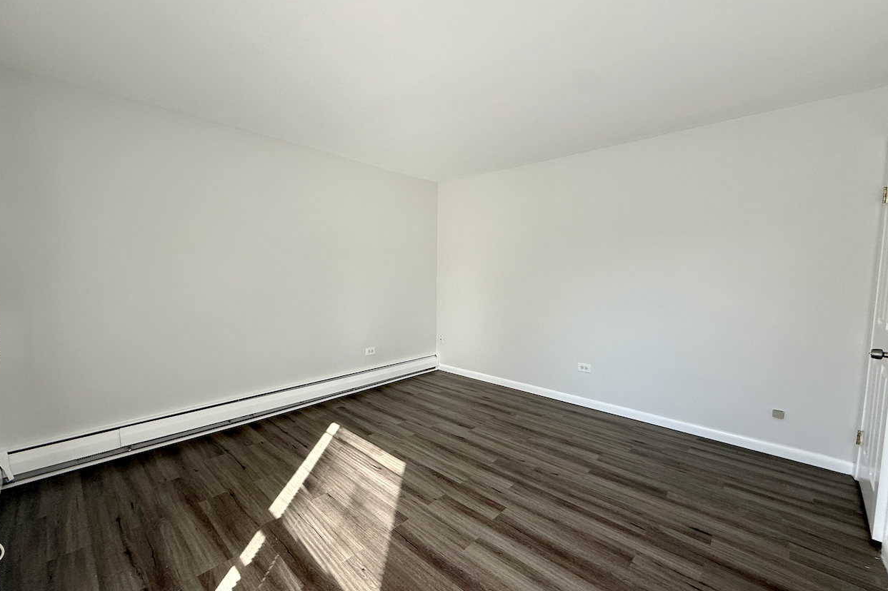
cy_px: 305
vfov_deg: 77.3
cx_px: 435
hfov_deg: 100.4
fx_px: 370
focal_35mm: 15
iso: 50
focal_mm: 2.22
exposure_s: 1/99
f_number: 2.2
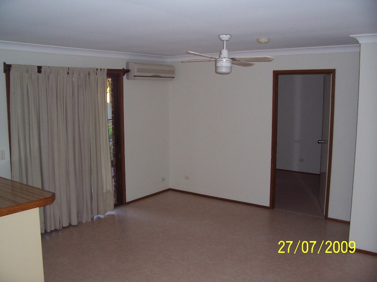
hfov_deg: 54.0
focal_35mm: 34
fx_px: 370
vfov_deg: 41.8
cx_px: 188
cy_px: 141
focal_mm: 5.6
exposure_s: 1/60
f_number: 2.7
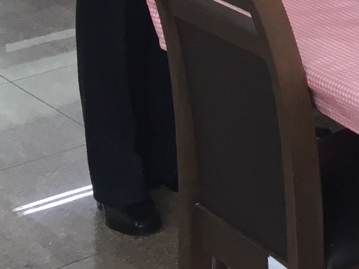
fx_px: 1442
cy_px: -346
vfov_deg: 9.6
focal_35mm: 139
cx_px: 792
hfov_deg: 12.1
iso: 32
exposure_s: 1/30
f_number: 2.2
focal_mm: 4.15
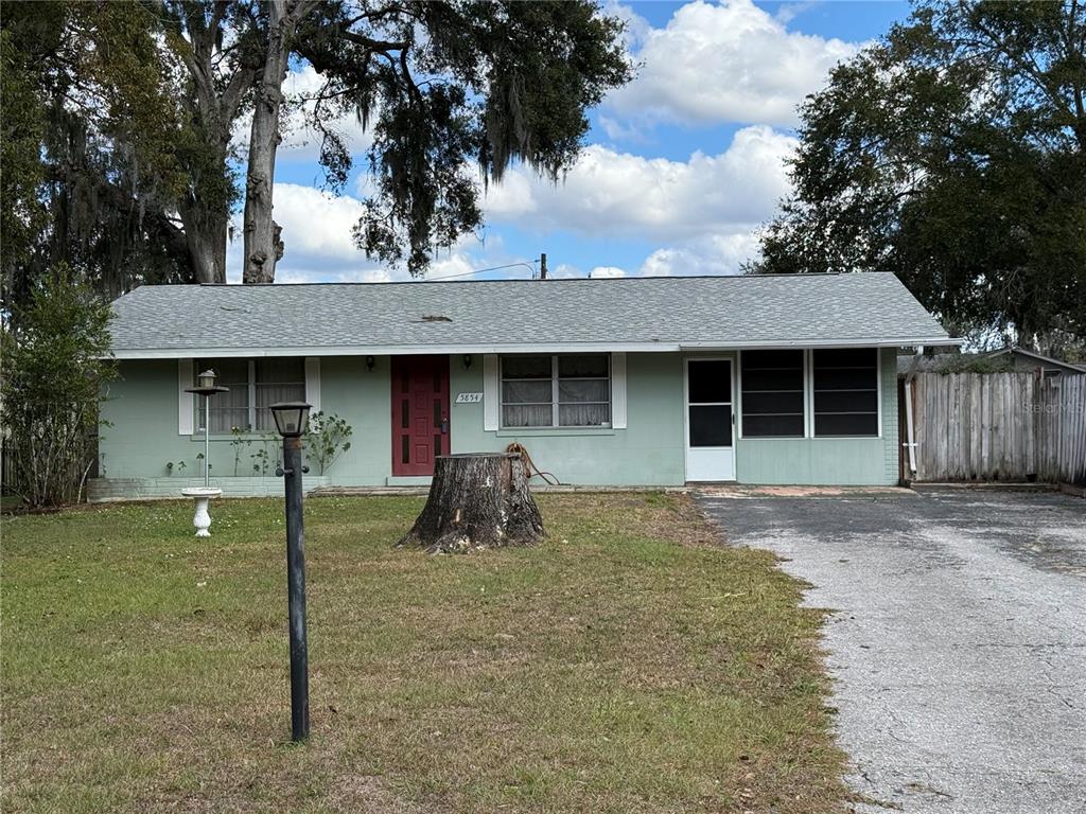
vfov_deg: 30.3
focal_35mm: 48
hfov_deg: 39.7
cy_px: 407
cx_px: 543
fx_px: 1506
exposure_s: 1/3534
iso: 100
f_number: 1.78
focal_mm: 6.76
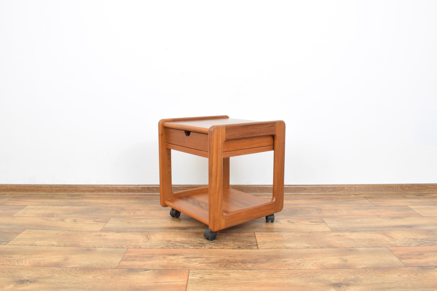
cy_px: 146
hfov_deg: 61.9
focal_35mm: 30
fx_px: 364
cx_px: 218
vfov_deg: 43.6
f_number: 22
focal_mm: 20
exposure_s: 5
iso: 100
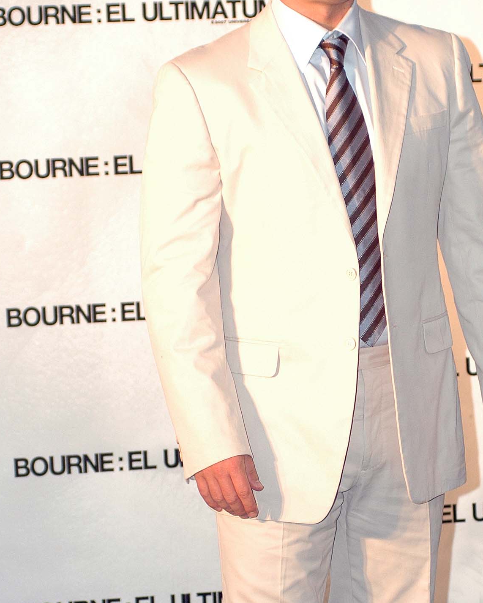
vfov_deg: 8.1
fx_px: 4234
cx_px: 343
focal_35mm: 237
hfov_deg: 6.5
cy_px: 430
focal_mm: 80
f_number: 4
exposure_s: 1/125
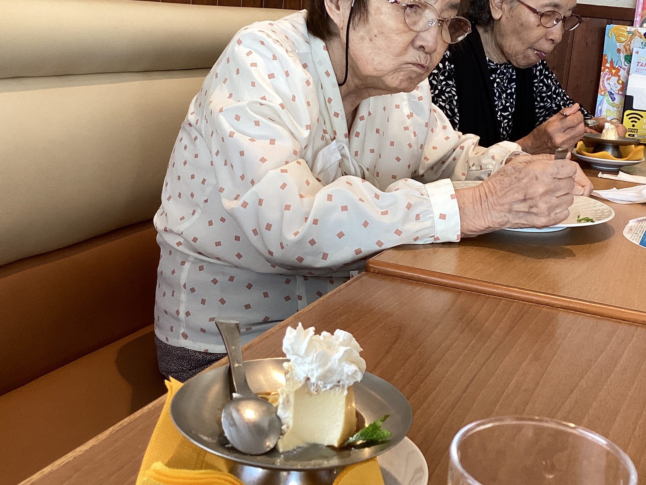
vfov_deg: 30.7
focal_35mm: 47
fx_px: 877
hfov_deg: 39.9
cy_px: 171
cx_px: 440
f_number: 2.4
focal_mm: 3.3
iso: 80
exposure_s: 1/60
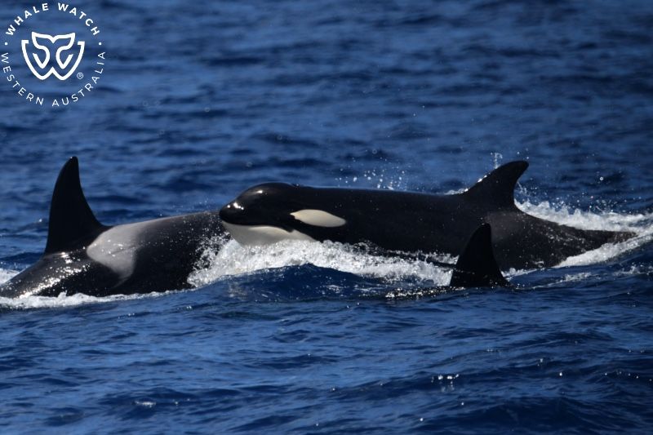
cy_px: 218
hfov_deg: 4.1
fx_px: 9067
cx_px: 326
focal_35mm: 500
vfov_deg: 2.7
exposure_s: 1/8000
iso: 800
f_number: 6.3
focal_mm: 500
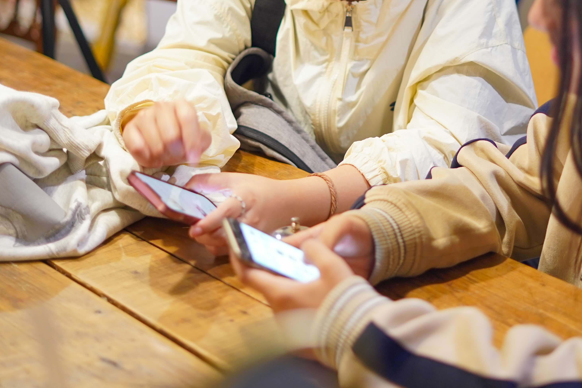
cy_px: 69
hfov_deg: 21.6
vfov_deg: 14.5
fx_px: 1520
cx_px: 372
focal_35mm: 94
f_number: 1.8
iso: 640
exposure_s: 1/50
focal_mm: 50
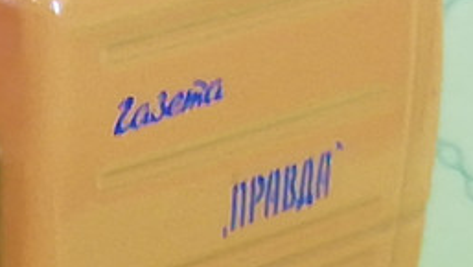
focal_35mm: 280
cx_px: -362
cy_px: 357
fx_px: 3514
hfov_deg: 7.5
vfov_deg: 4.3
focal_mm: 3.46
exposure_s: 1/33.3
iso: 160
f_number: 2.2
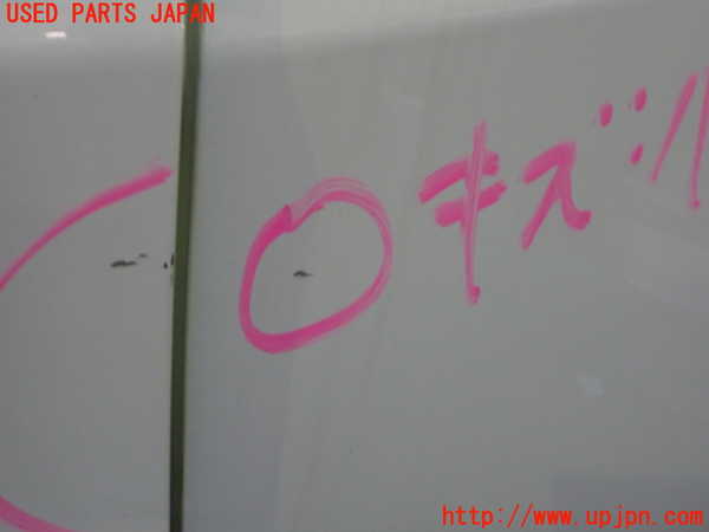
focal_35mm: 30
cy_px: 266
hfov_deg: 60.0
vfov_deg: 46.8
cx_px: 354
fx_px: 614
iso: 320
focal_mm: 5.4
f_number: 2.3
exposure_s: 1/30
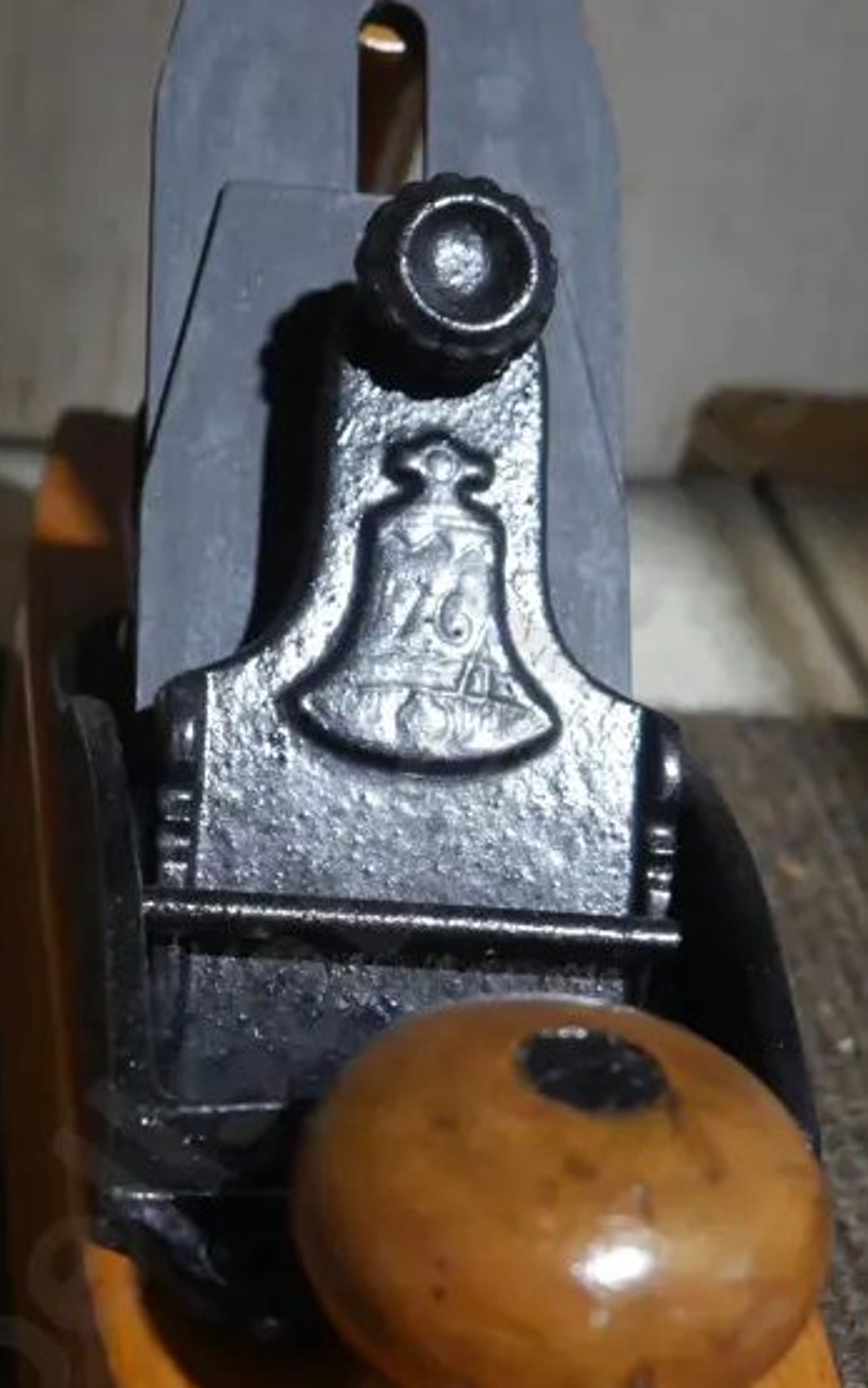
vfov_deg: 23.0
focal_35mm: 90
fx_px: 3406
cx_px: 384
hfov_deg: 14.5
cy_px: 873
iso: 1000
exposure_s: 1/60
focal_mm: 23
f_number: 5.1
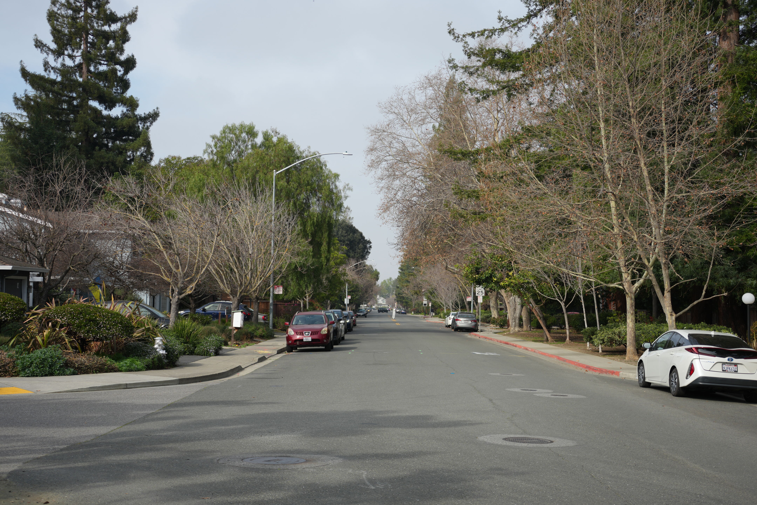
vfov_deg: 24.2
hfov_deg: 35.6
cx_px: 378
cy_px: 252
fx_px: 1177
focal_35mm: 56
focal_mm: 56
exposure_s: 1/500
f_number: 5.6
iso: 125
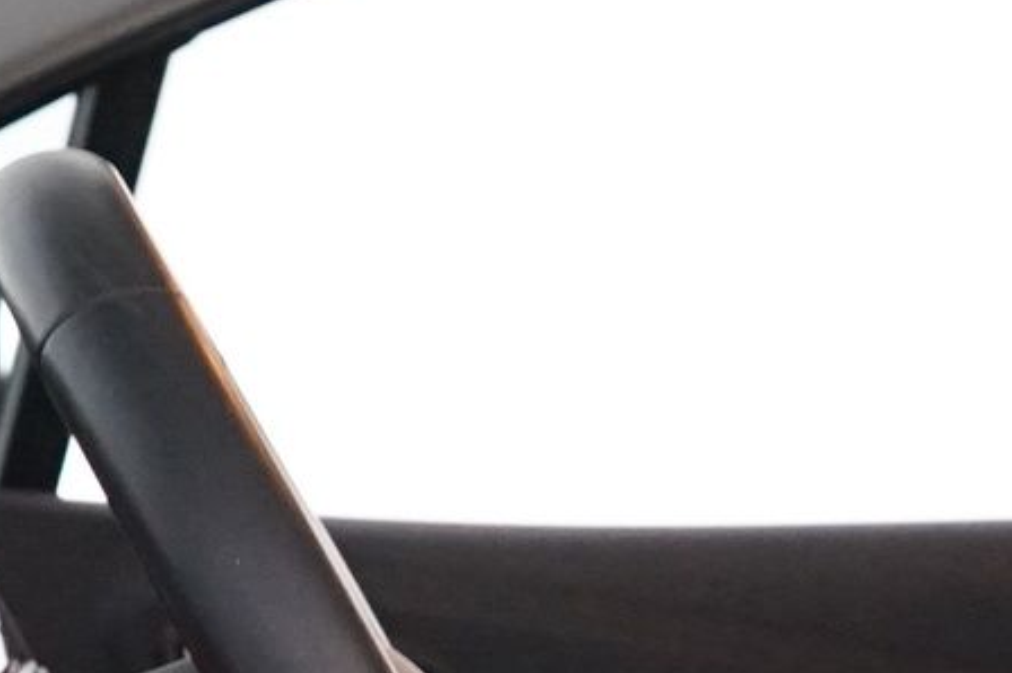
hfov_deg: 12.7
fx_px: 4551
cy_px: 1453
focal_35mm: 162
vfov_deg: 8.0
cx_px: 732
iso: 4000
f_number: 4.5
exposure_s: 1/13
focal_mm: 29
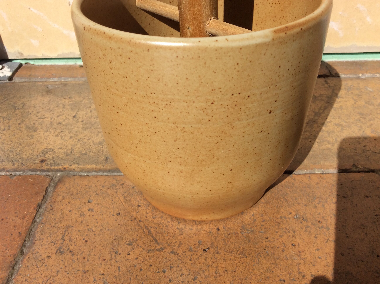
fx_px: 351
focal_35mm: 32
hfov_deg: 56.9
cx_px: 190
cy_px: 142
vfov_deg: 44.1
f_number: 2.4
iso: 32
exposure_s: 1/1908
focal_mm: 3.3
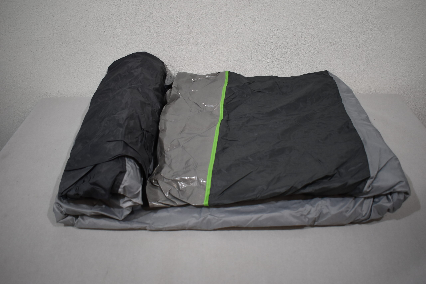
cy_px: 142
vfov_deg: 43.6
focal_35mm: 30
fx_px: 355
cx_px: 213
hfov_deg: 61.9
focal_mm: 20
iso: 560
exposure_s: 1/250
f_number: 3.8
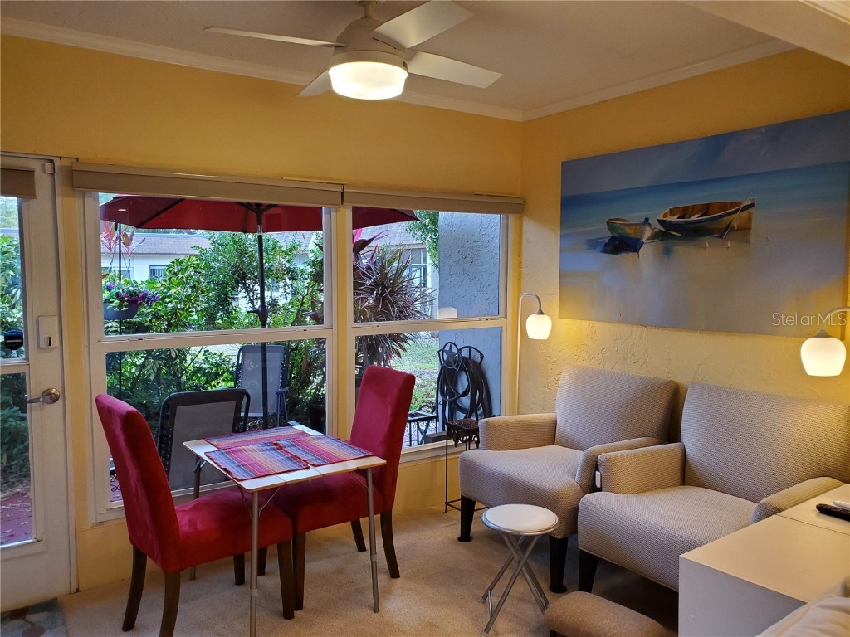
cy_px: 318
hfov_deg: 67.3
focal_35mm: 26
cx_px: 425
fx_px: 638
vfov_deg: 53.1
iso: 200
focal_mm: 4.3
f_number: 2.4
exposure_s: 1/120
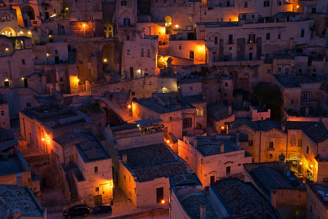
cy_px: 110
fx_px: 501
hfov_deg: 36.2
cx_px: 164
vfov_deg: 24.6
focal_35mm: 55
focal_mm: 55
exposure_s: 8
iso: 160
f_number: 14
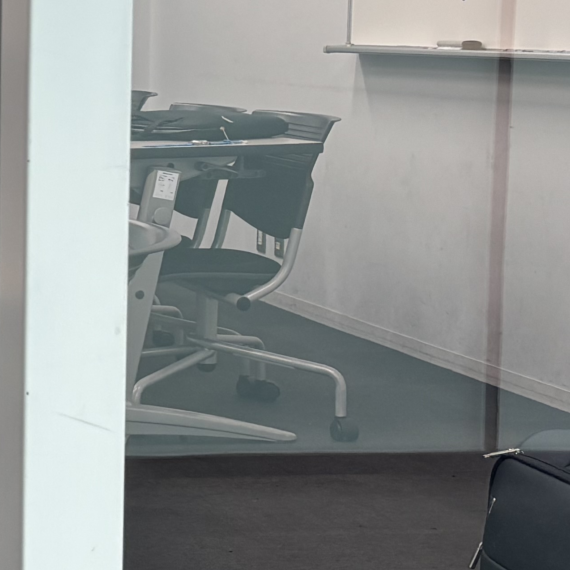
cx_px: -522
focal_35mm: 103
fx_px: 1919
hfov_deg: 14.4
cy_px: 219
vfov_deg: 16.9
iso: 100
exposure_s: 1/100
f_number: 1.6
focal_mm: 5.96
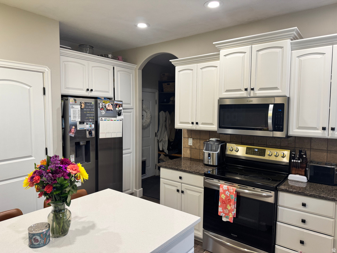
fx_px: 234
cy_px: 126
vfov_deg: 56.8
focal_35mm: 24
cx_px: 168
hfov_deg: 71.6
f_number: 1.78
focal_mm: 6.76
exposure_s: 1/60
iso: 125
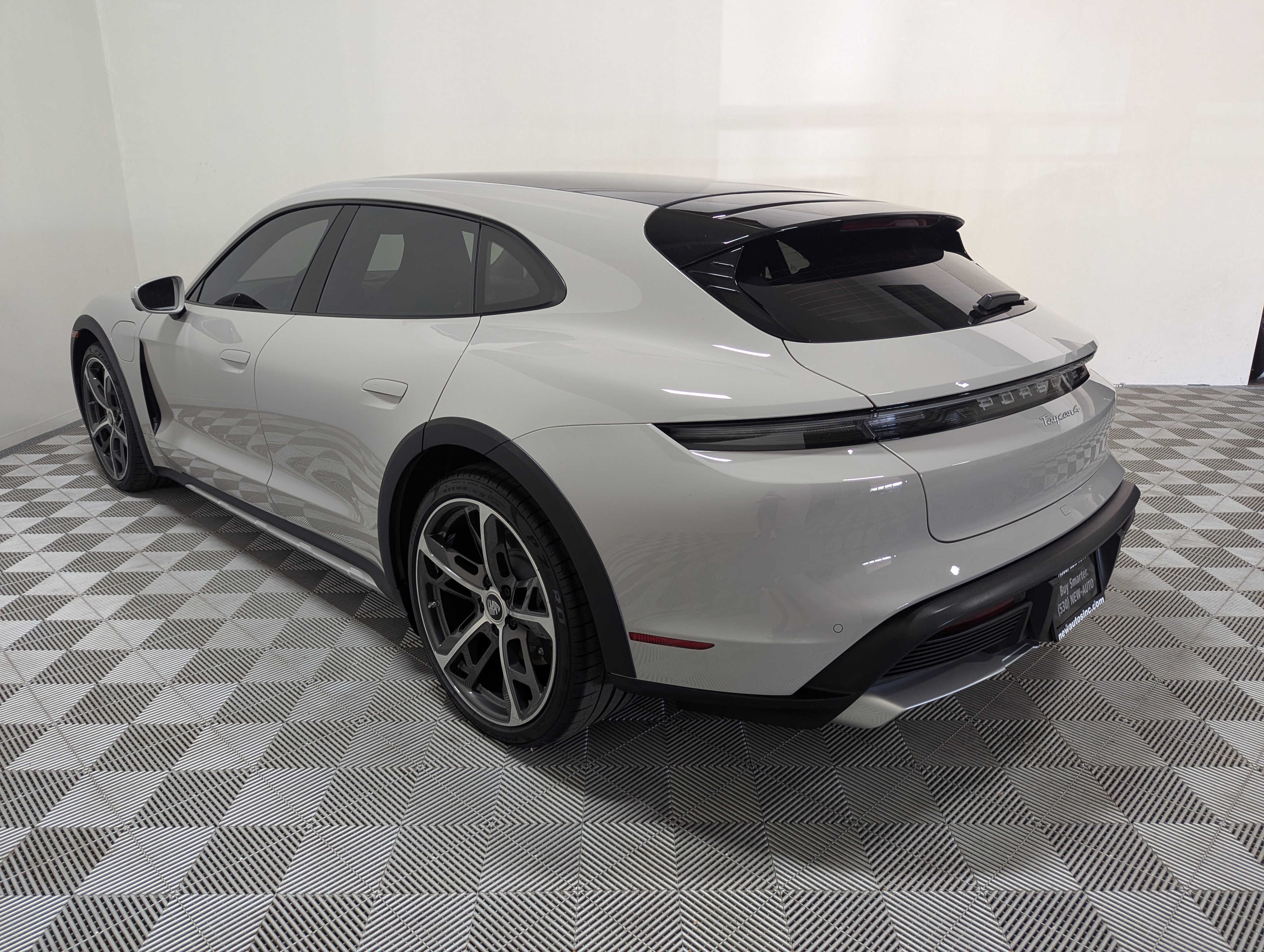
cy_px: 476
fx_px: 878
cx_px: 632
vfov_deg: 56.9
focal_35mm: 24
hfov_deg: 71.5
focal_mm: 6.81
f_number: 1.85
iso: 105
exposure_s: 1/24.3
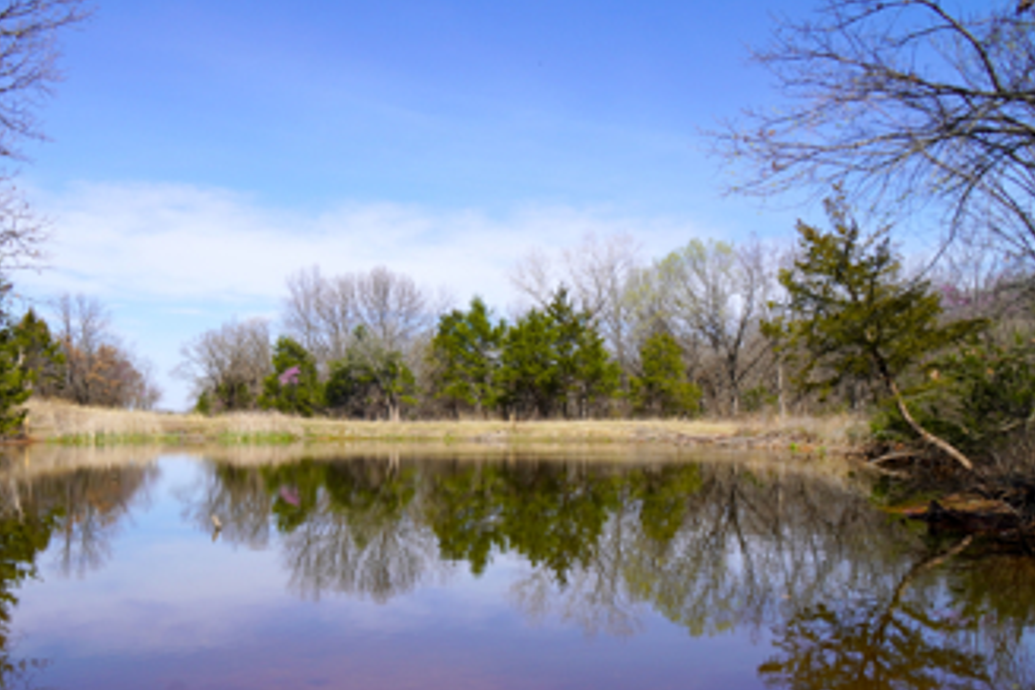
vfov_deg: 39.8
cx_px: 383
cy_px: 415
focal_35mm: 33
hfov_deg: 56.5
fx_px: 949
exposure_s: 1/160
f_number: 10
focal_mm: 16
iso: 100
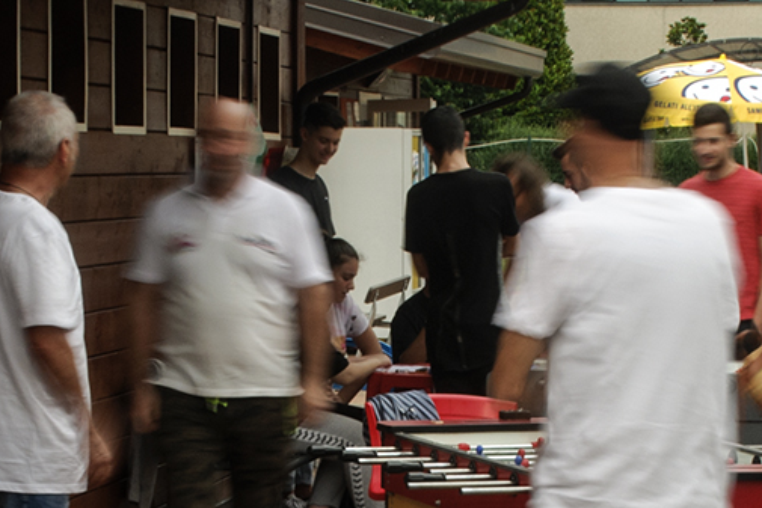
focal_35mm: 108
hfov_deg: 18.9
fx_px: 2287
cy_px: 410
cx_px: 523
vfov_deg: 12.6
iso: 100
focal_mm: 28
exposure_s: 1/6
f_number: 19
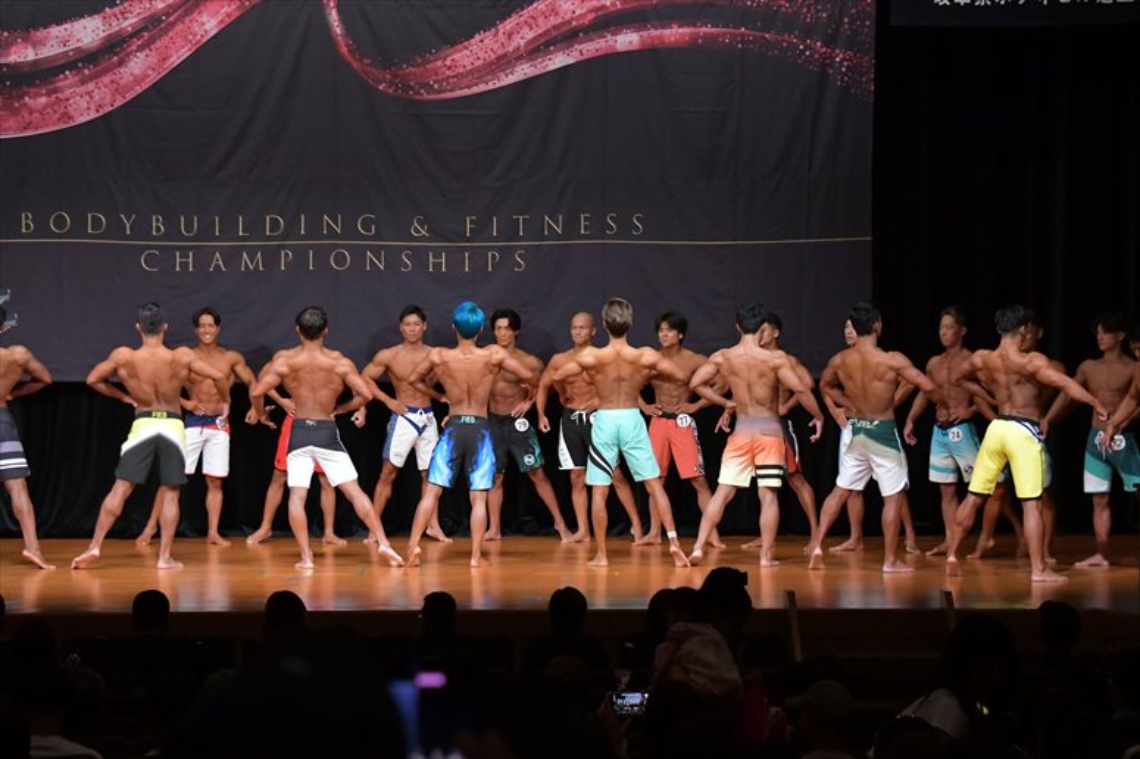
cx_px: 570
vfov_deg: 12.7
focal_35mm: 108
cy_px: 380
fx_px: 3418
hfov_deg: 18.9
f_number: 5.6
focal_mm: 72
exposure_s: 1/400
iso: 5000
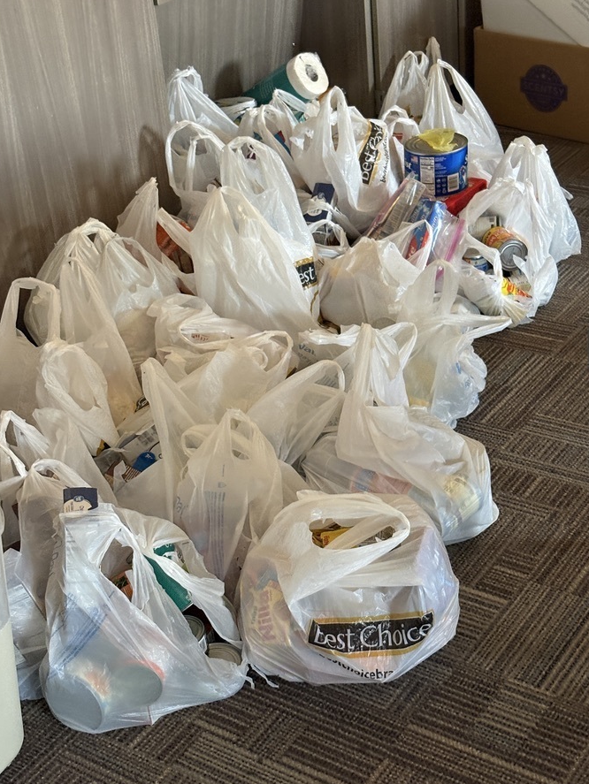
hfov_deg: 24.4
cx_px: 294
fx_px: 1360
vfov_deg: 32.2
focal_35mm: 60
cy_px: 366
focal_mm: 5.96
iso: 320
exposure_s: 1/40
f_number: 1.6
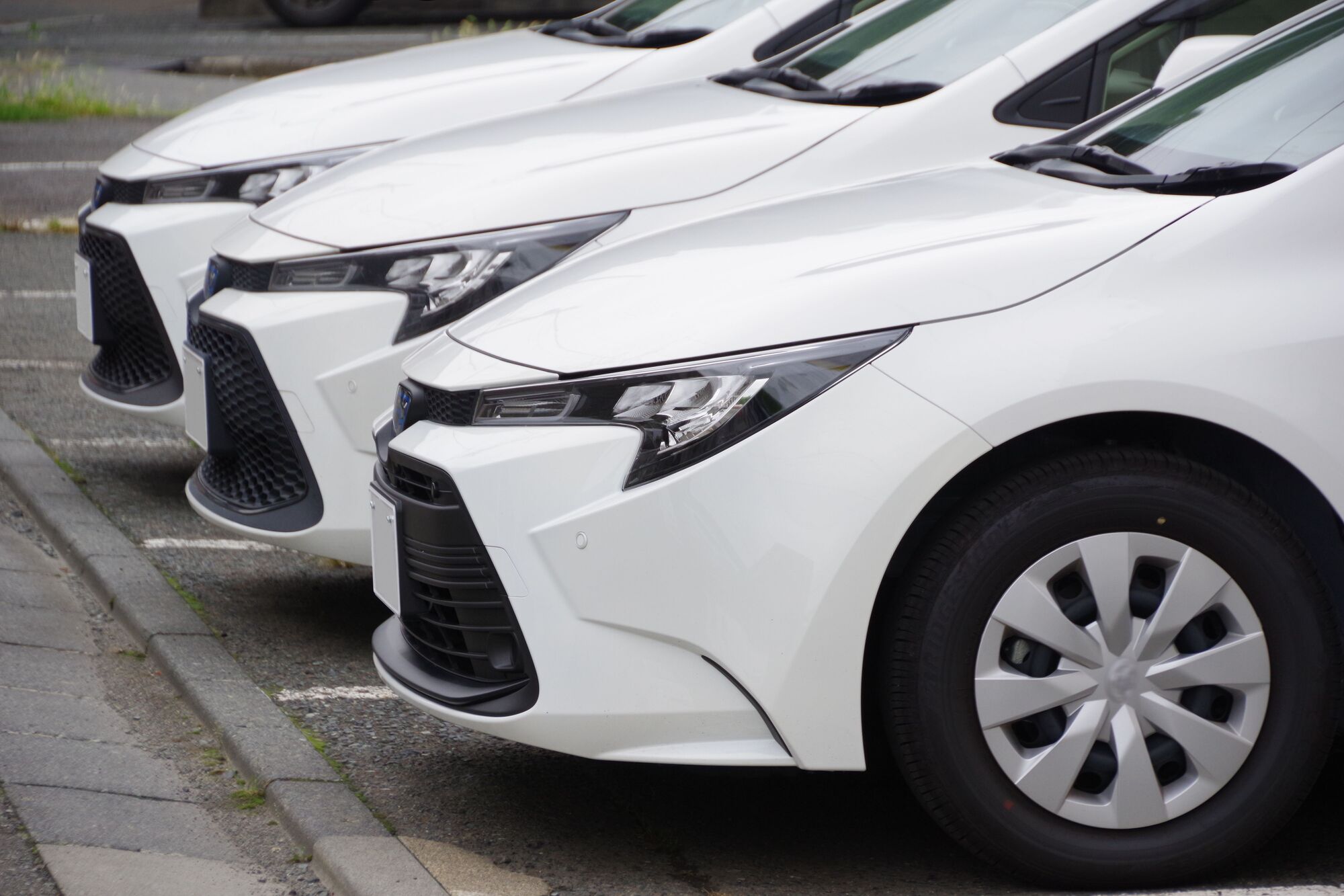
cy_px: 448
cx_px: 672
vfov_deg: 6.2
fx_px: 8287
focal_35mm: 222
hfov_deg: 9.3
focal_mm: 148
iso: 800
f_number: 5.6
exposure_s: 1/250
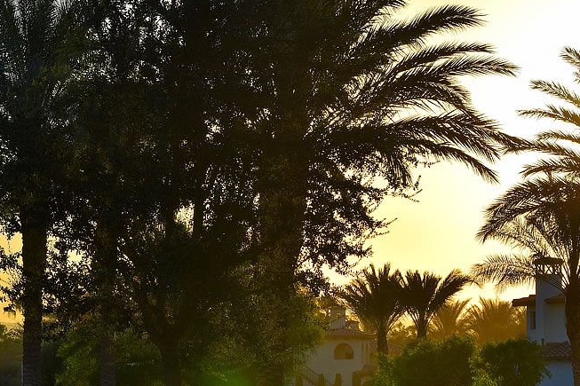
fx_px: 3108
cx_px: 429
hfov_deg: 10.6
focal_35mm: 193
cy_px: 248
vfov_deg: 7.1
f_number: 11
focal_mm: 105
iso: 100
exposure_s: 1/500
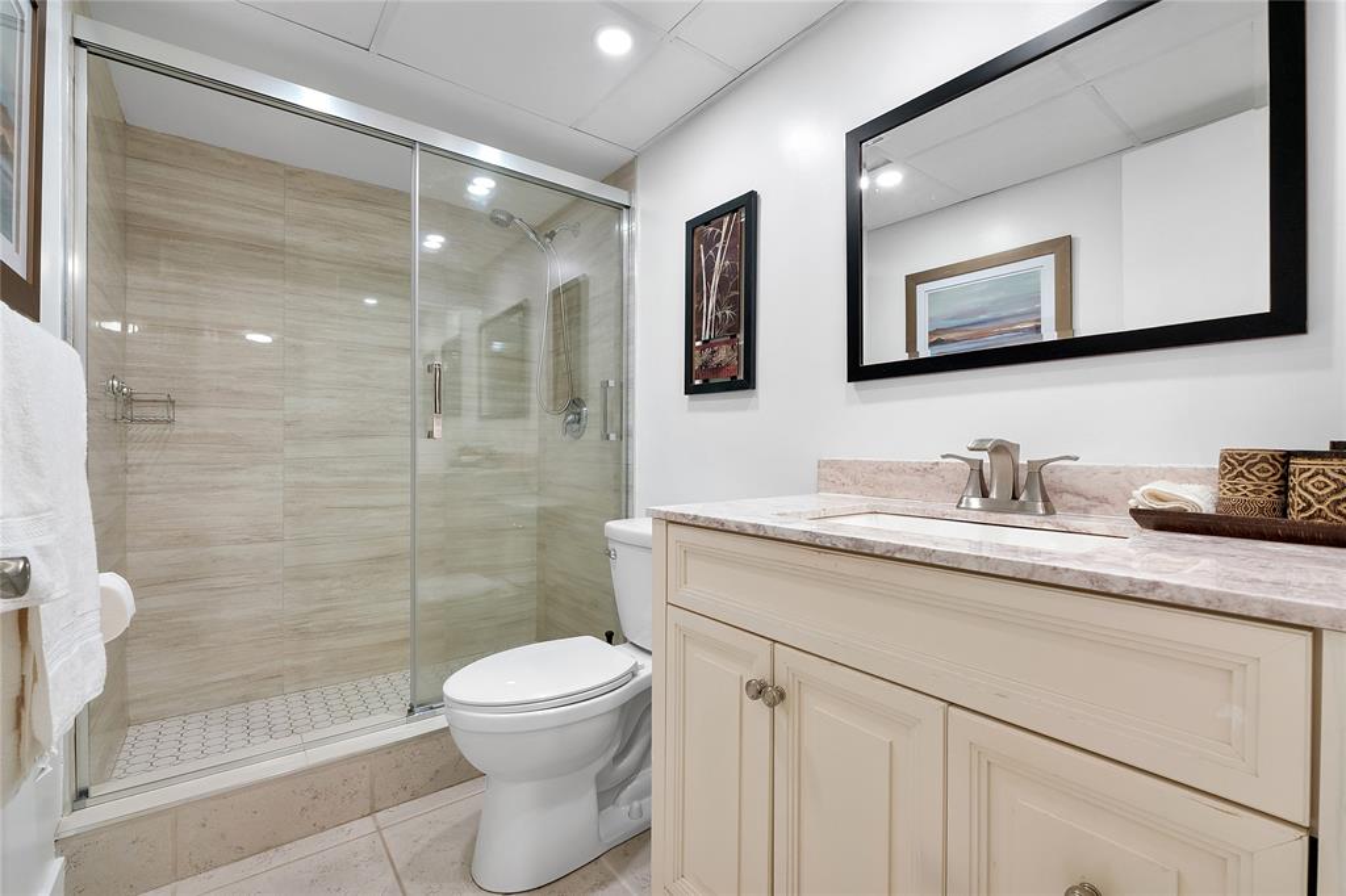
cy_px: 448
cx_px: 673
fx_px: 561
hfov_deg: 100.4
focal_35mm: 15
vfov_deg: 77.3
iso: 800
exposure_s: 1/50
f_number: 8
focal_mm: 10
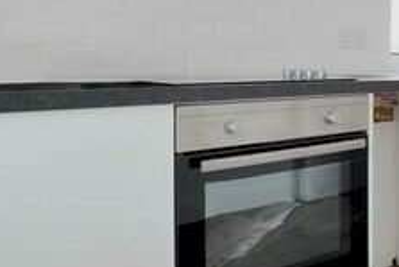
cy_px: 53
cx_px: 506
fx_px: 521
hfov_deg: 32.5
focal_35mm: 47
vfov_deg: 28.1
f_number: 6.3
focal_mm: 10
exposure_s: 1/13
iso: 100
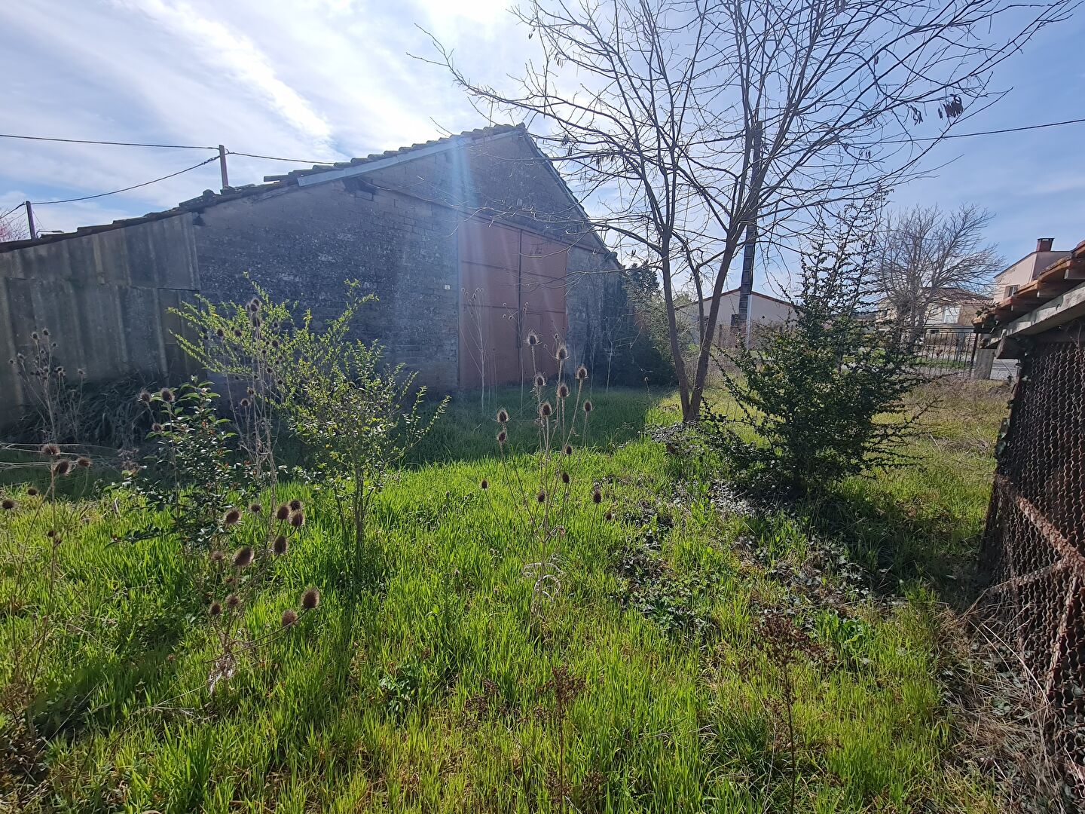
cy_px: 407
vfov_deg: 89.9
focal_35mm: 13
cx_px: 542
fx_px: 407
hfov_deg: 106.2
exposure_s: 1/2328
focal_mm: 2.2
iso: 50
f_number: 2.2
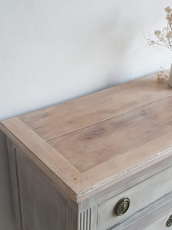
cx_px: 86
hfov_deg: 53.1
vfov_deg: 67.3
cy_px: 115
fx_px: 172
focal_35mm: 26
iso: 50
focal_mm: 4.2
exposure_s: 1/60
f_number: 1.7
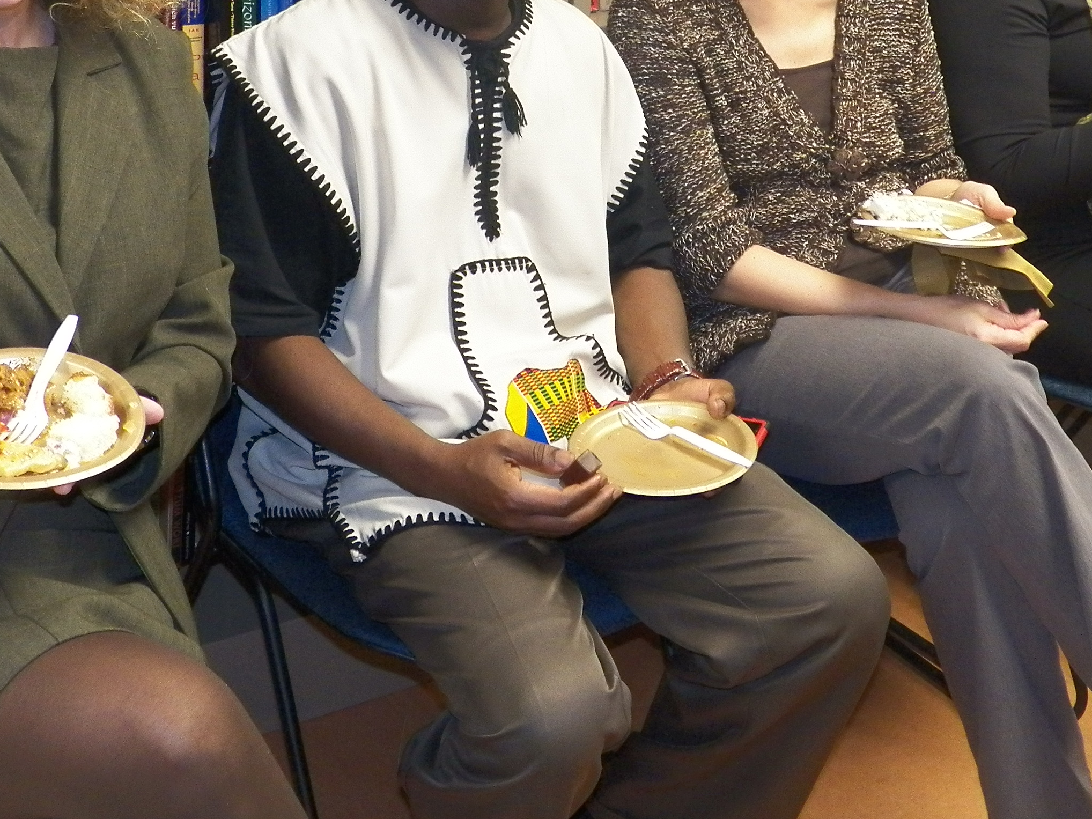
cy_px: 28
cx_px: 600
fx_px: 1735
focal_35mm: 55
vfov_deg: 25.4
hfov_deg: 34.9
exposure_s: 1/30
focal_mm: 4.9
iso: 250
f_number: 2.8
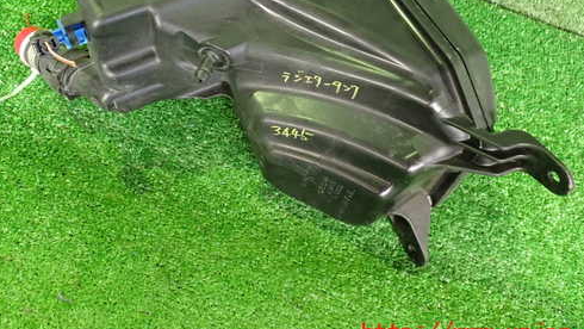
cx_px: 273
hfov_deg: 50.4
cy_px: 81
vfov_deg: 29.3
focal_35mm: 40
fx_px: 620
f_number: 2.3
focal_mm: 5.4
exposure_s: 1/30
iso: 800
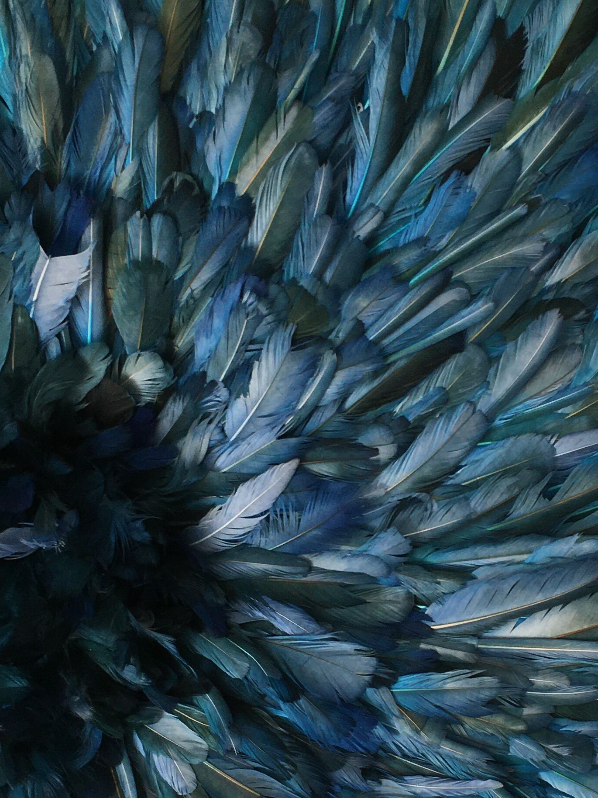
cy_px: 557
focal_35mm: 64
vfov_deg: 30.0
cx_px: 411
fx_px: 1474
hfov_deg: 22.8
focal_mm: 4.15
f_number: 2.2
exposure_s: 1/100
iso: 40
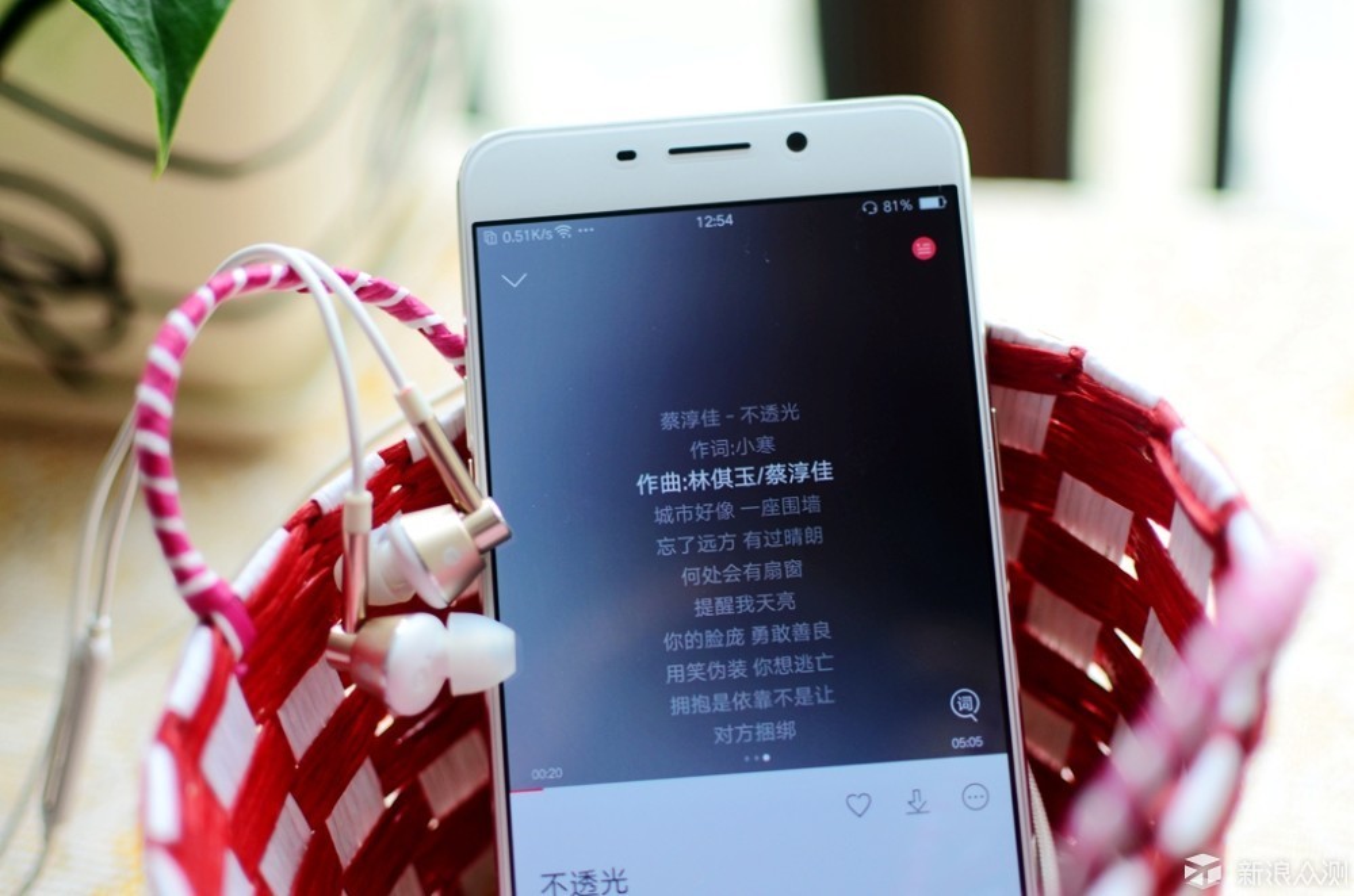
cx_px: 677
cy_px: 448
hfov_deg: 37.9
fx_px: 1970
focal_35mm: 52
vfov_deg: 25.6
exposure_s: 1/100
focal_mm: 35
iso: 100
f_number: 1.8
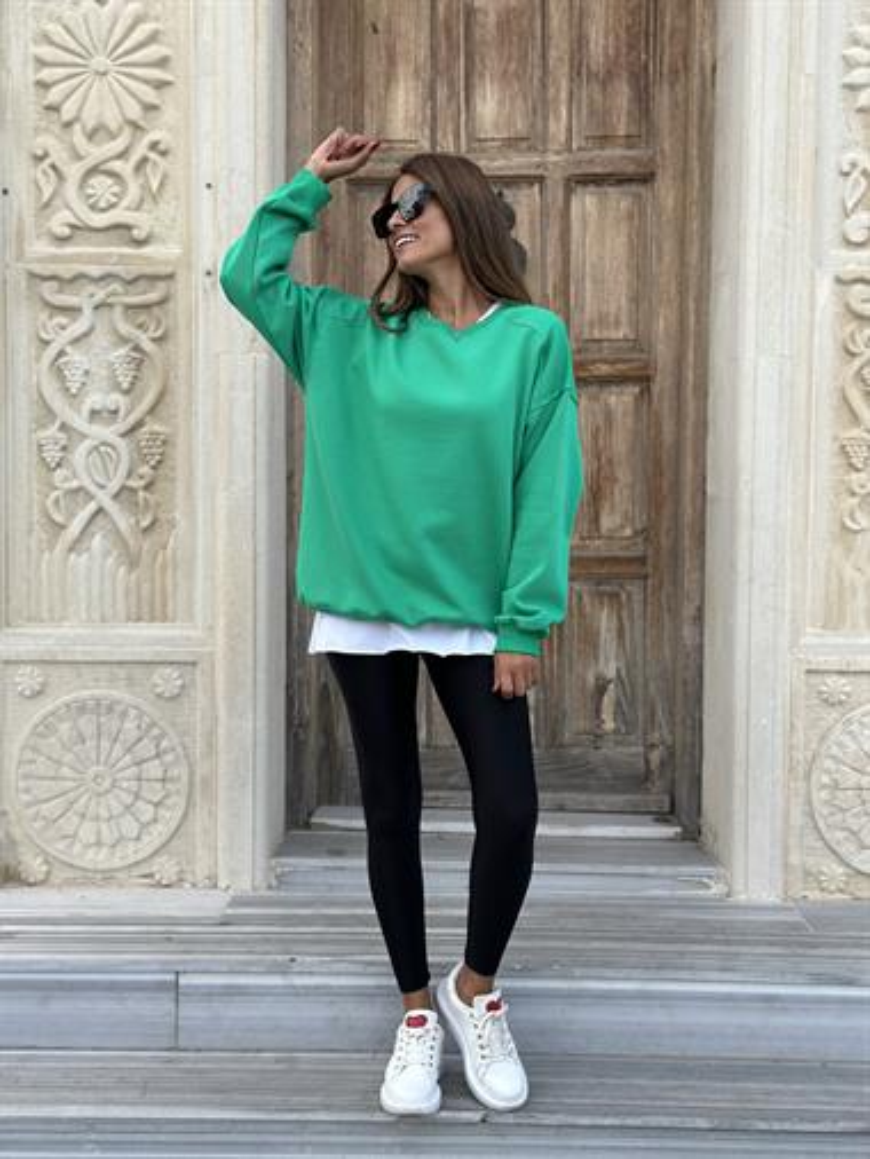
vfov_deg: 39.6
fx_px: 1607
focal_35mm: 48
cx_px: 435
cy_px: 580
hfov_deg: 30.3
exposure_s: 1/350
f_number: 1.78
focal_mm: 6.86
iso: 80
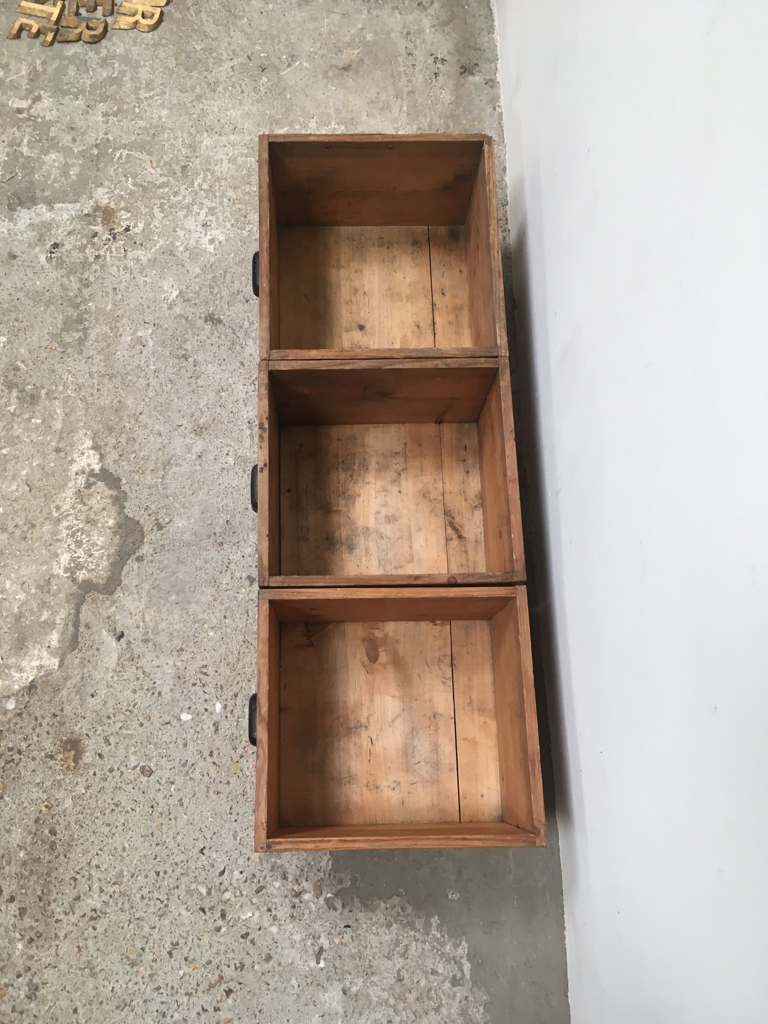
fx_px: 858
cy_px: 512
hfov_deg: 48.2
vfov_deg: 61.7
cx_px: 384
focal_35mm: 29
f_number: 2.2
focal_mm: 4.15
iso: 64
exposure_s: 1/33
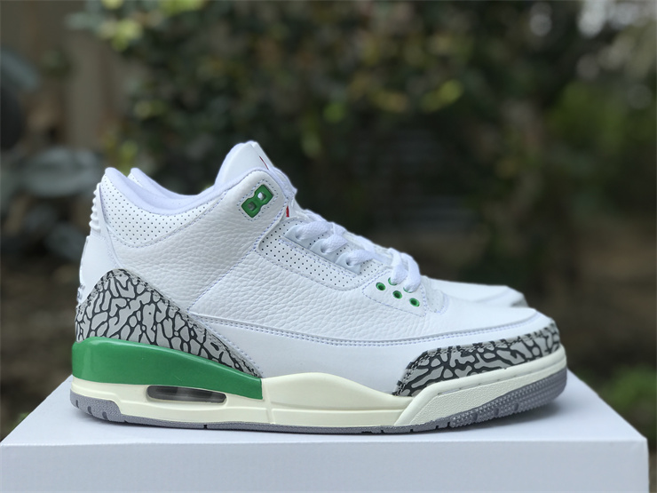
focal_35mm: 57
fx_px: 1082
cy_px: 246
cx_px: 328
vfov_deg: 25.7
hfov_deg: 33.8
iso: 20
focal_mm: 6.6
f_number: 2.8
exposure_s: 1/754
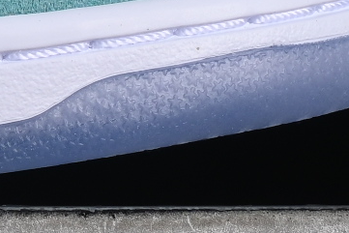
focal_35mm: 578
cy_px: -346
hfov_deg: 3.5
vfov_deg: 2.4
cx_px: -594
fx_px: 5605
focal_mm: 50
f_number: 8
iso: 160
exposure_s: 1/80
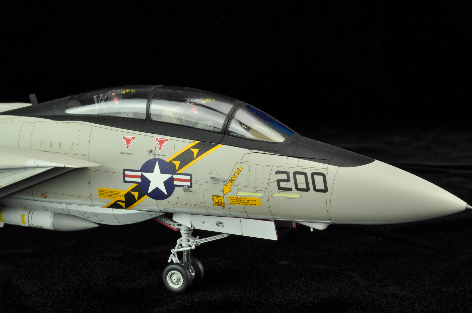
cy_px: 156
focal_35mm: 69
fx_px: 904
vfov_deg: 19.7
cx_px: 236
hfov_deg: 29.3
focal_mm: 46
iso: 200
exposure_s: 1/4
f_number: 22
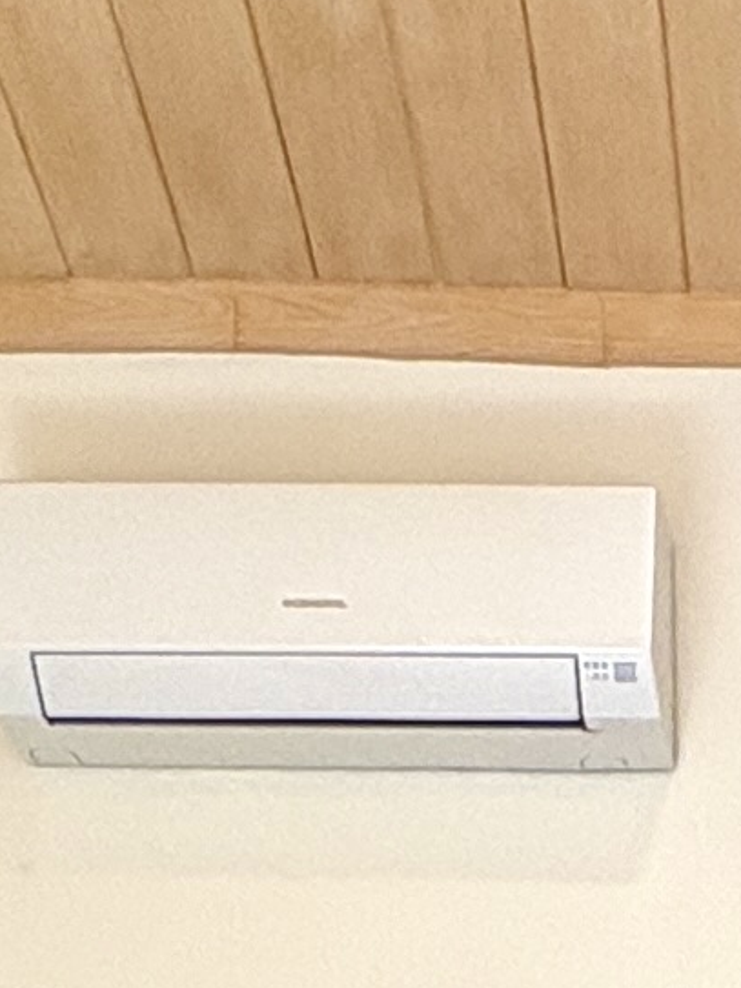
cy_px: 2382
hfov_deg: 13.8
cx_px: 899
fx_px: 2970
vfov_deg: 13.6
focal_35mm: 104
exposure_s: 1/100
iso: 100
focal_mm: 2.22
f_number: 2.2
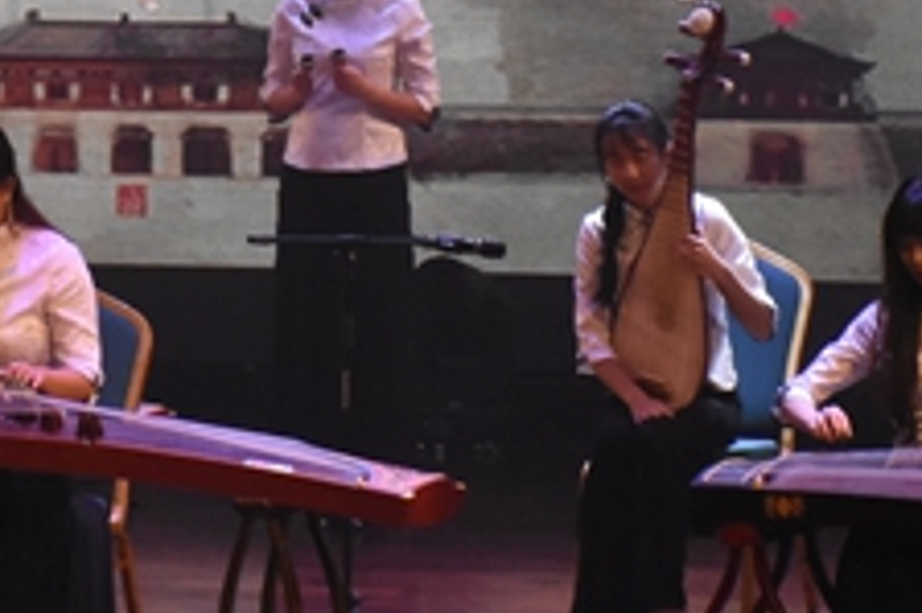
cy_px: -195
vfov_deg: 4.2
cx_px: 202
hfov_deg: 6.3
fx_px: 8394
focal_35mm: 328
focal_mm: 70
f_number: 20
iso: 3200
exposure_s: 1/80
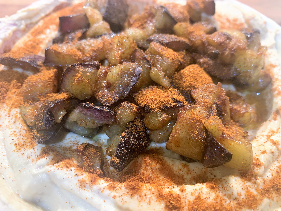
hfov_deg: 67.3
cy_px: 106
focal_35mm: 26
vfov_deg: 53.1
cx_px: 140
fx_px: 211
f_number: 1.8
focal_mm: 4.25
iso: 320
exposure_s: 1/50
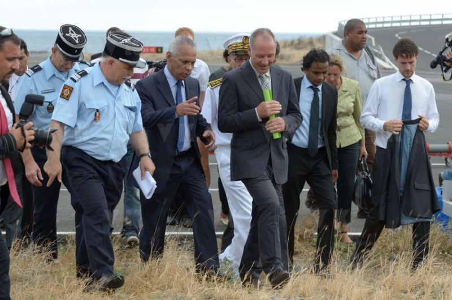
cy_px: 150
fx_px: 1974
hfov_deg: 13.1
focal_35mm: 158
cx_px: 226
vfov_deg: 8.7
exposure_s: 1/400
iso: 400
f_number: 8
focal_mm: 105
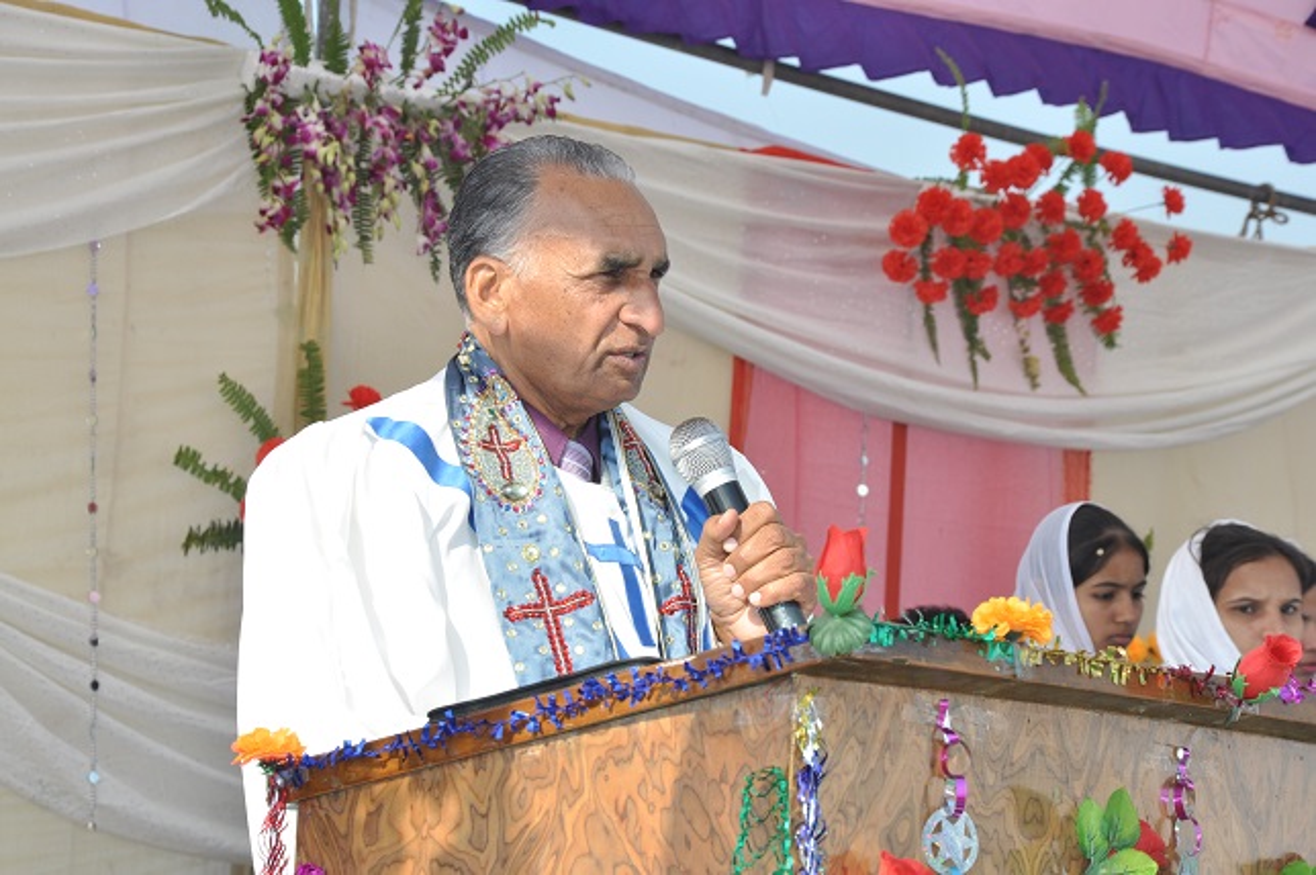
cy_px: 438
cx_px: 658
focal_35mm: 128
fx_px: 4656
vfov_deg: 10.7
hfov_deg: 16.1
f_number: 13
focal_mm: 85
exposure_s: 1/125
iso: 200
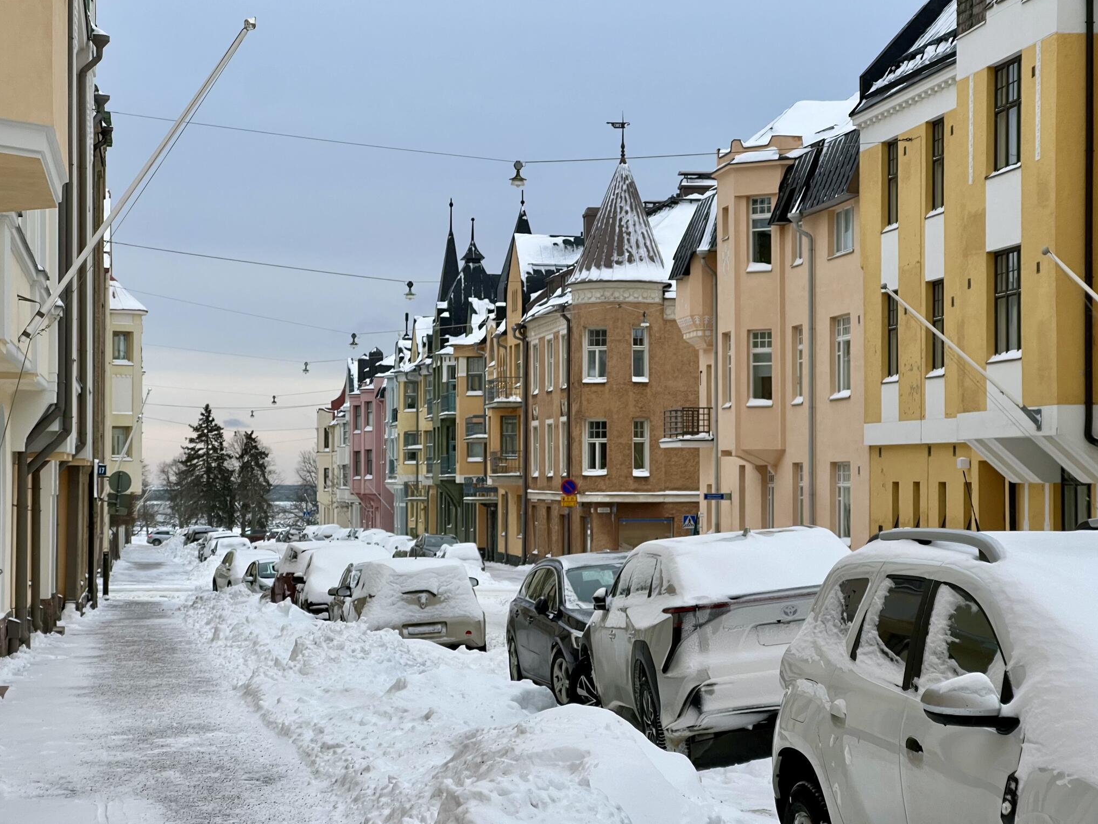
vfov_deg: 18.9
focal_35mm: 78
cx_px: 554
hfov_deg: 25.0
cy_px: 412
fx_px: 2474
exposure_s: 1/99
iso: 32
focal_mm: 9
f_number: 2.8
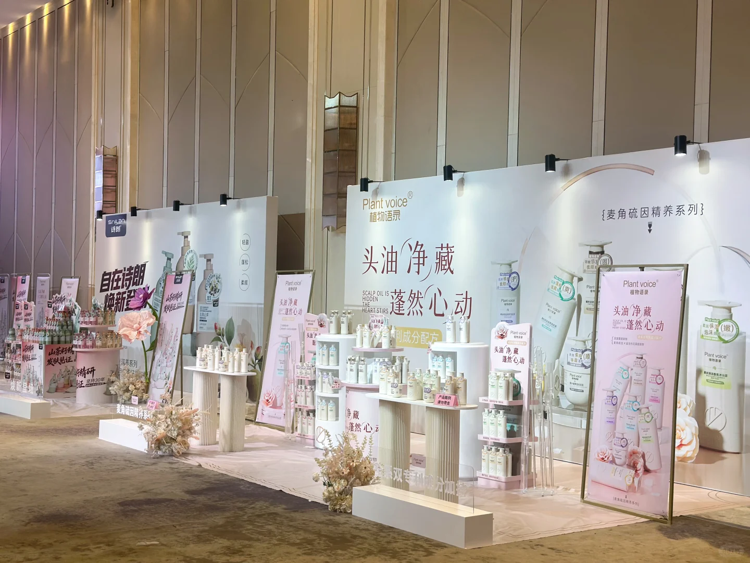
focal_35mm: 48
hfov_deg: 39.7
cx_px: 375
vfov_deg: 30.3
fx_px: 1040
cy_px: 282
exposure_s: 1/161
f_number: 1.78
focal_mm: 6.86
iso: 64
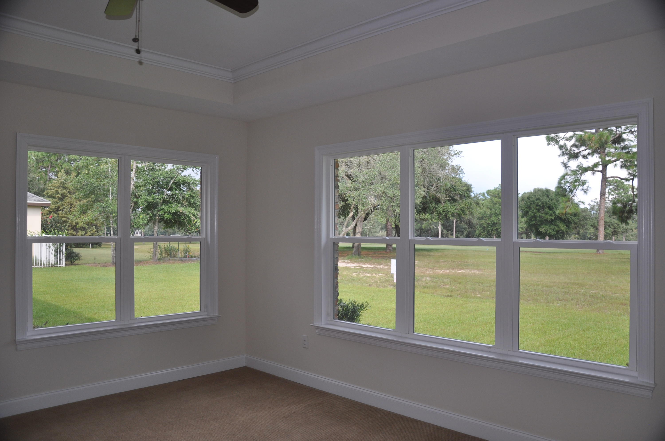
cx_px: 332
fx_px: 498
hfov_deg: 67.4
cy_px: 220
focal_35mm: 27
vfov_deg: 47.8
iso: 250
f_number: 3.5
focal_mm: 18
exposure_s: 1/200
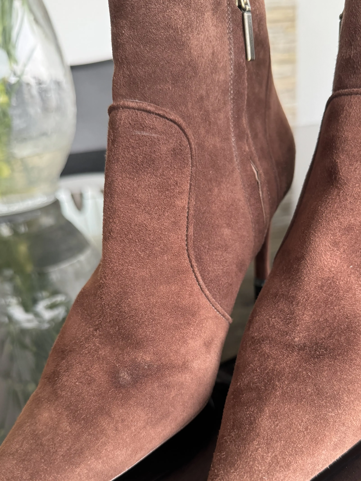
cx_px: 198
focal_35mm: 32
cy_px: 286
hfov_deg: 44.1
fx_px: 445
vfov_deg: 56.4
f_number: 1.78
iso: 640
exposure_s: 1/50
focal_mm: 6.76
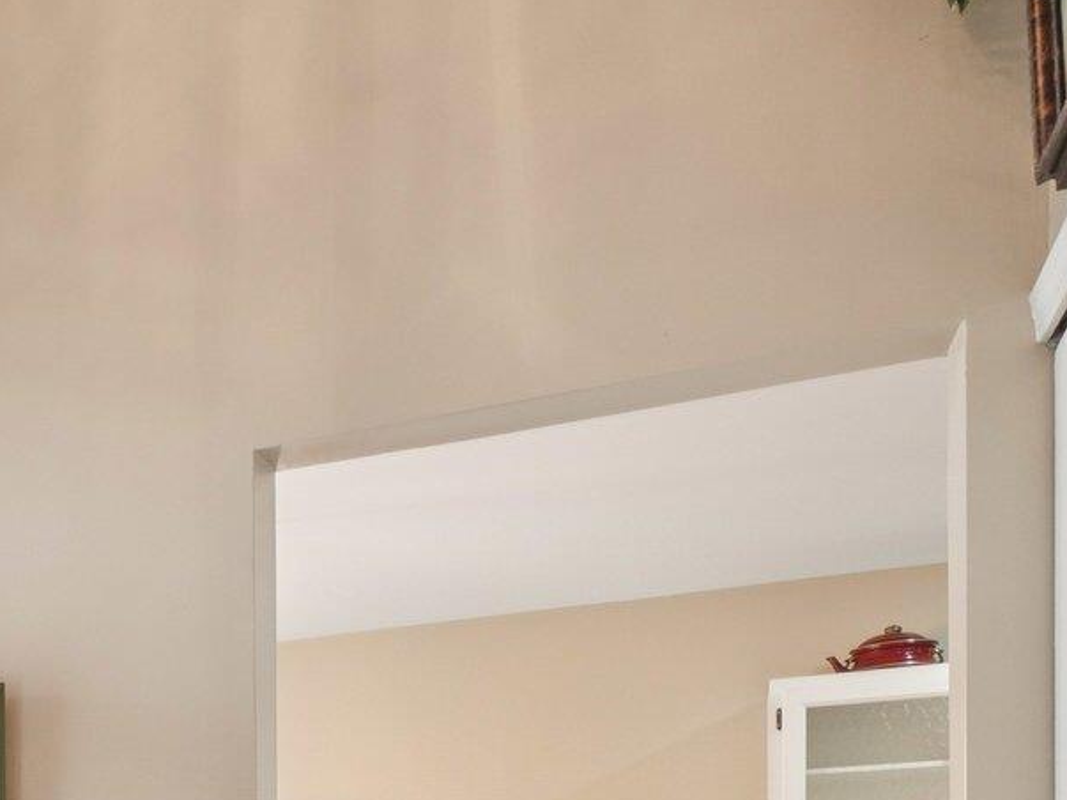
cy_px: 1029
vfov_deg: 25.6
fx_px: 1510
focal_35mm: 49
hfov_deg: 30.2
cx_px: -343
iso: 400
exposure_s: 1/30
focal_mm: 10
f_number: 8
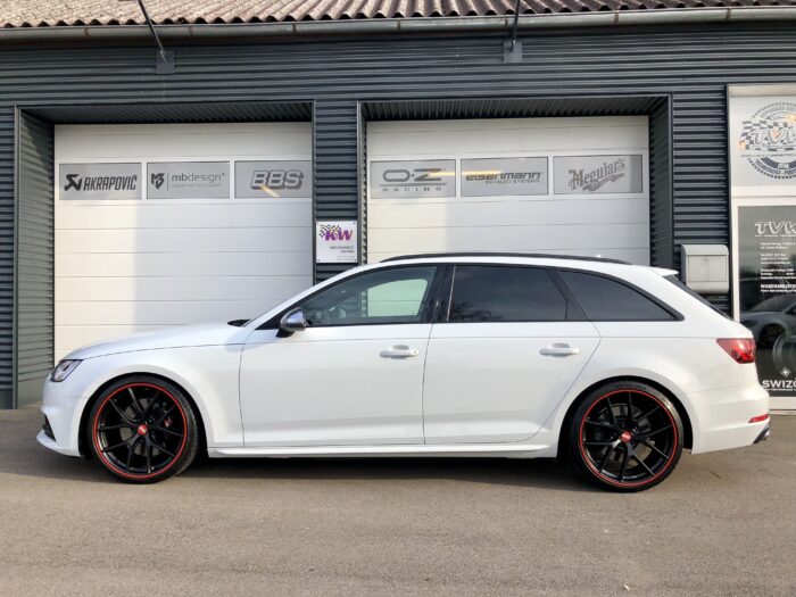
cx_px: 398
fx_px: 644
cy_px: 298
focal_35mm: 28
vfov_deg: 49.7
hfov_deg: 63.4
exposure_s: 1/842
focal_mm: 3.99
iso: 20
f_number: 1.8
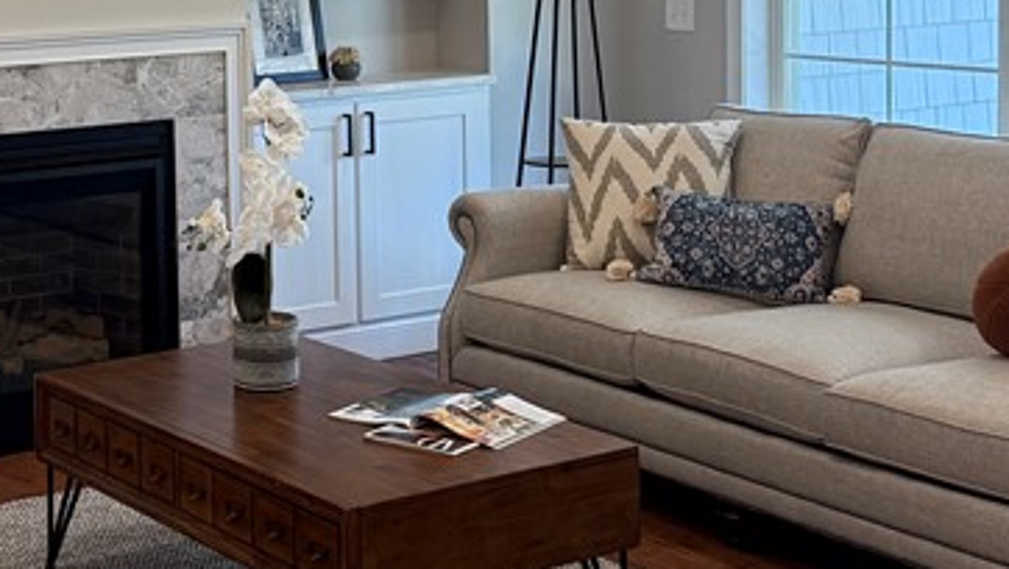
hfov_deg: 27.9
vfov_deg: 16.1
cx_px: 181
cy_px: 25
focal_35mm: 74
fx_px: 1981
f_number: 1.78
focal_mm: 6.76
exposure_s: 1/169
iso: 200
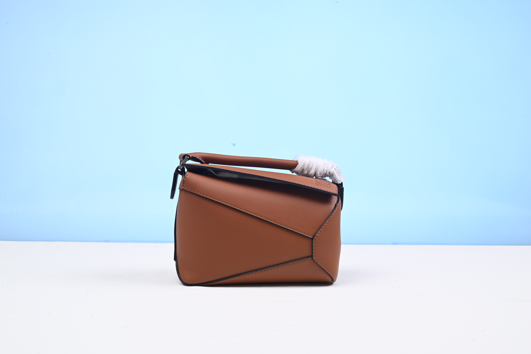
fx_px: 590
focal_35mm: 40
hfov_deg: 48.4
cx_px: 266
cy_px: 177
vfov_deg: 33.4
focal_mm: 40
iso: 100
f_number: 16
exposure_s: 1/2
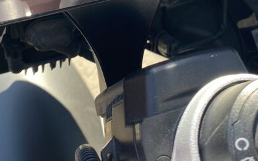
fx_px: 499
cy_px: -78
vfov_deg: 16.7
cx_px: 153
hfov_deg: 28.9
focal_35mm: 71
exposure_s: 1/214
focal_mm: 4.25
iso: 32
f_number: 1.8
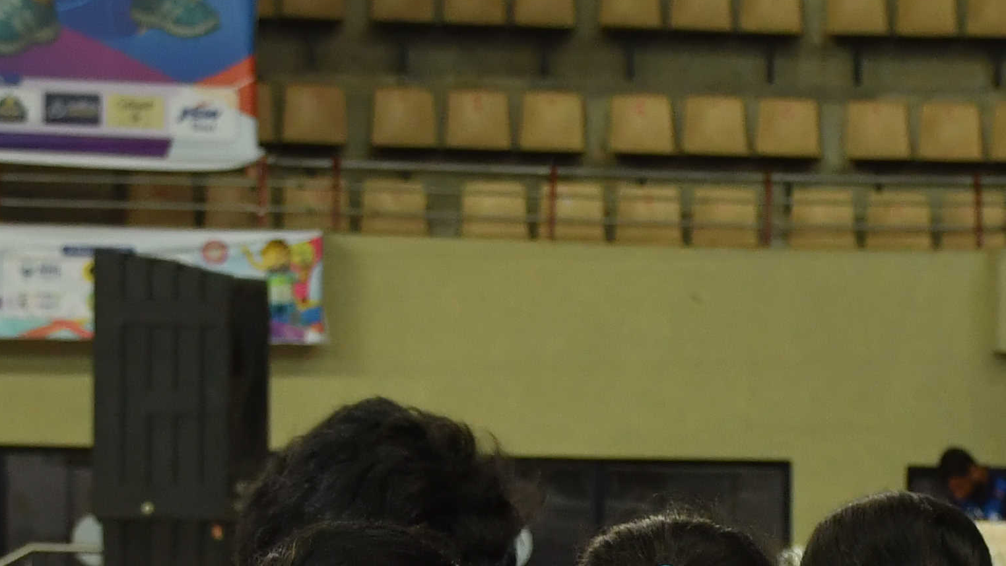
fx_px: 5308
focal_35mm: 199
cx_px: 832
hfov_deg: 10.8
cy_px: 973
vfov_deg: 6.0
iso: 800
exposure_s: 1/60
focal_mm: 35
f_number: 6.3
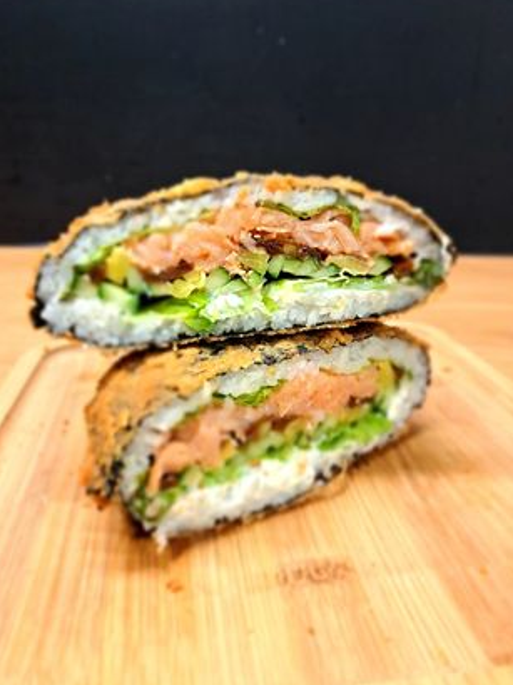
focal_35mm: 25
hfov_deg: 54.8
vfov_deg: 69.4
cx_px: 252
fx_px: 495
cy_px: 335
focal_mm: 5.23
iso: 500
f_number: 1.8
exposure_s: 1/50
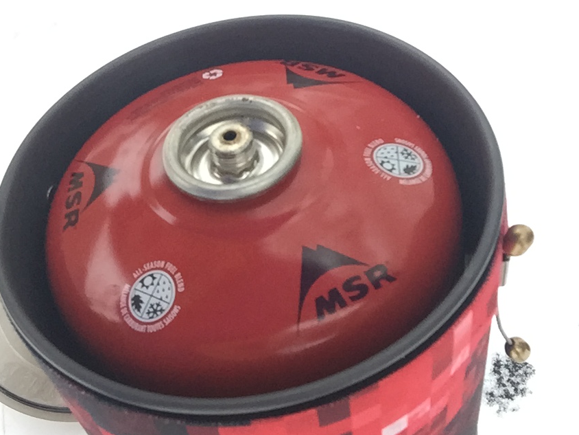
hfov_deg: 40.3
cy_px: 234
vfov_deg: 30.9
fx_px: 786
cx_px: 234
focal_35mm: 47
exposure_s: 1/120
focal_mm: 2.65
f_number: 2.2
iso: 64
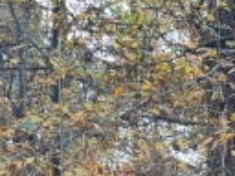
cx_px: 360
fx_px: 815
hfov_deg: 15.1
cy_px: 374
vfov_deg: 11.0
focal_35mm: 120
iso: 64
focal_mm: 6.76
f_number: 1.78
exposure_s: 1/121
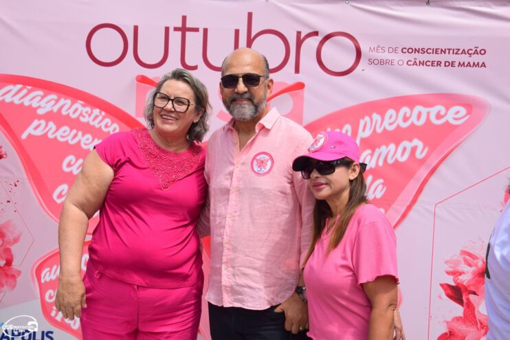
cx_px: 255
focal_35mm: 48
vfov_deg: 28.1
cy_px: 170
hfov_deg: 41.1
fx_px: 680
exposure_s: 1/400
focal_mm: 32
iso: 200
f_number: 10
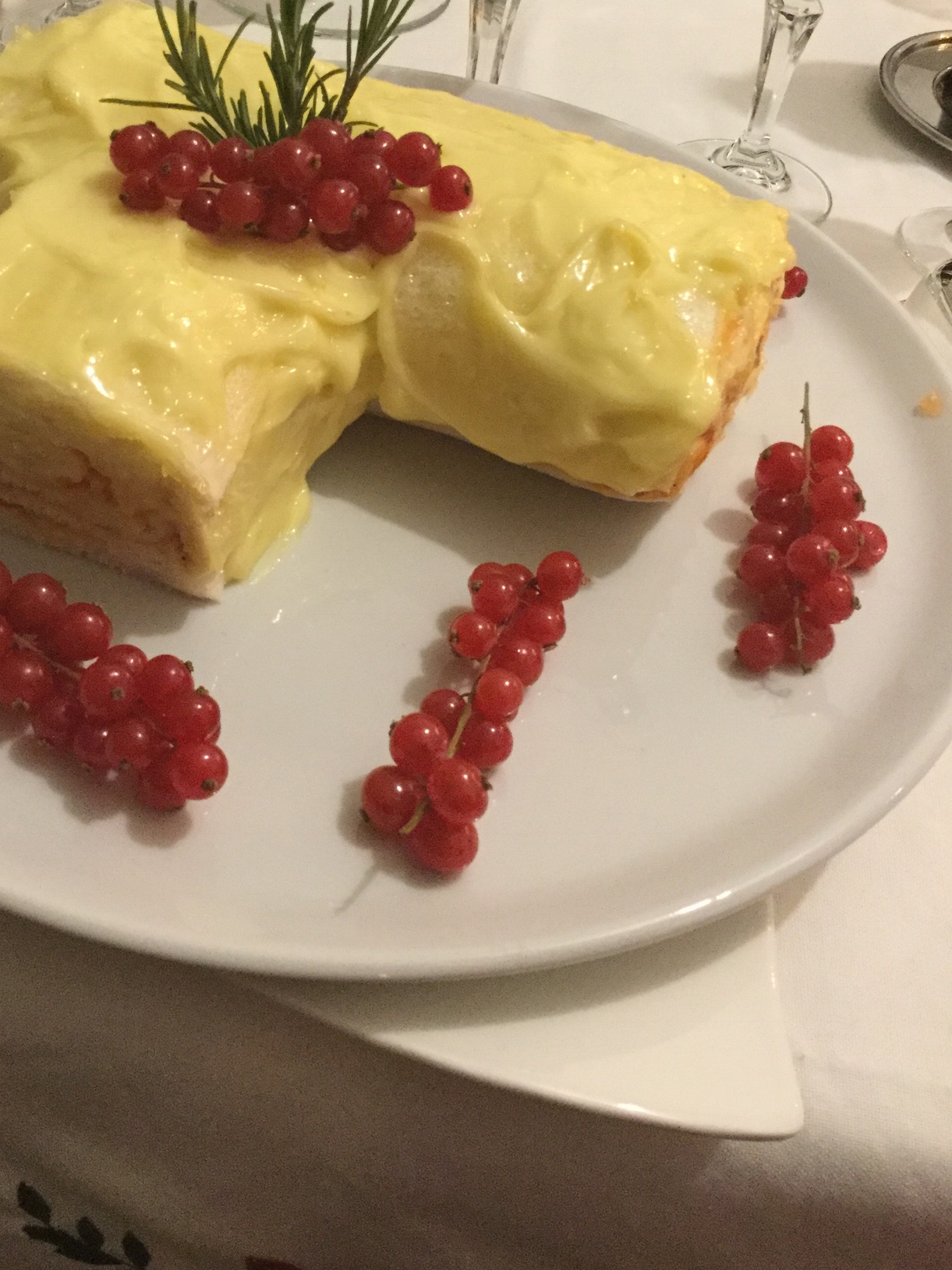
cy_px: 506
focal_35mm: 39
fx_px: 1430
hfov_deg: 36.6
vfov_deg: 47.6
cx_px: 356
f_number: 2.4
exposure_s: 1/17
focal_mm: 3.3
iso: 250
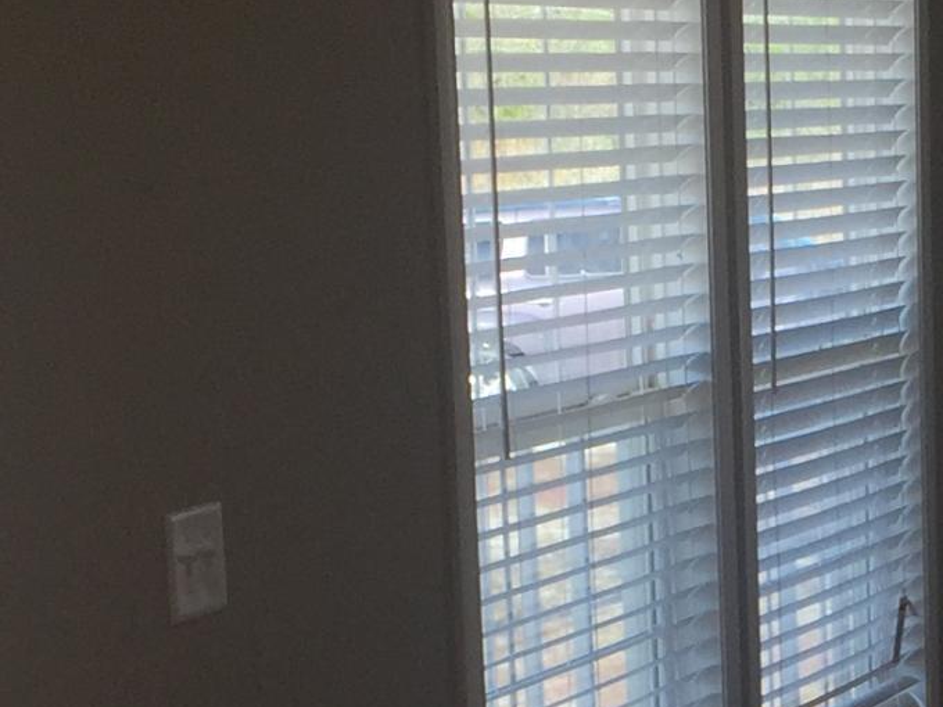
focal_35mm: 128
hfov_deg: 15.1
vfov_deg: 11.3
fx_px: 3487
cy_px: 889
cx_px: 960
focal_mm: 4.15
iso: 32
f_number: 2.2
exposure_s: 1/192
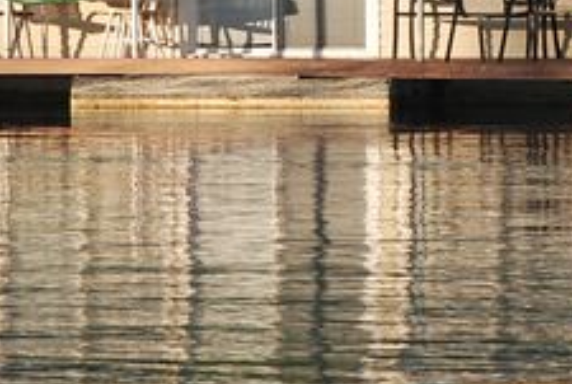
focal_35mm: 534
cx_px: 323
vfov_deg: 2.6
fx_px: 8501
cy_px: -53
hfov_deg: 3.9
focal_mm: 100
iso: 200
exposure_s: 1/400
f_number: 5.6
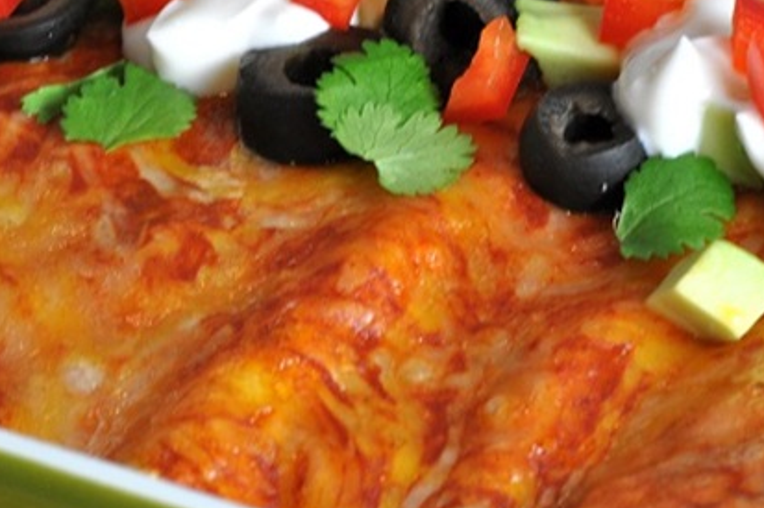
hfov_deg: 6.3
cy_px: 52
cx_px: 320
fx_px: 6937
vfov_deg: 4.2
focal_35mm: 327
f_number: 13
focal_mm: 100
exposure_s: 1/10
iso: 400
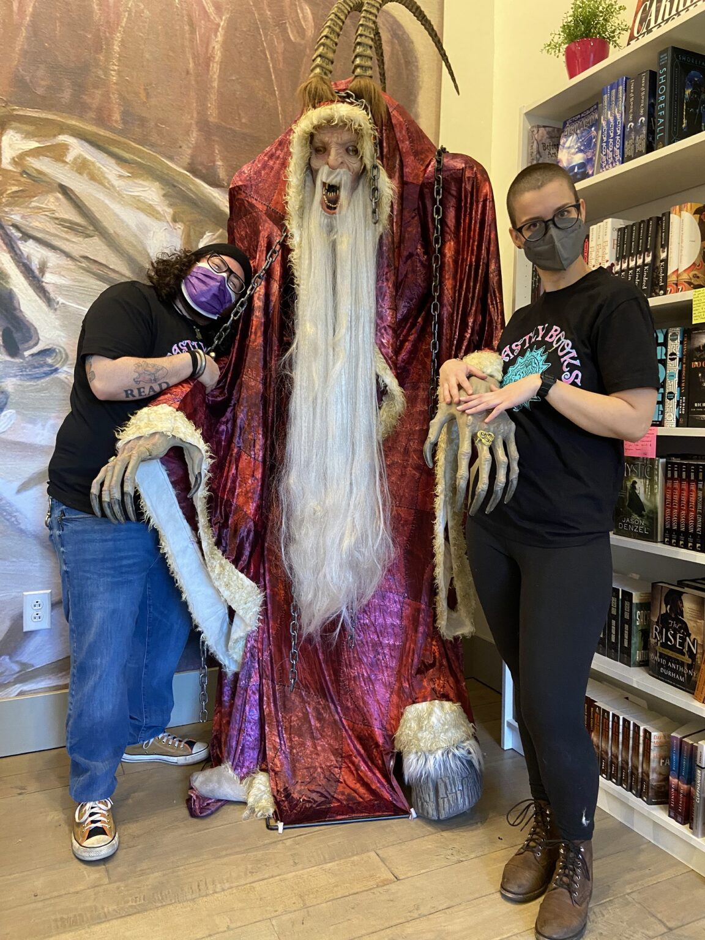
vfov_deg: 67.3
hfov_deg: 53.1
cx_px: 352
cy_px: 470
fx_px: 706
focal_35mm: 26
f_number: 1.8
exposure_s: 1/40
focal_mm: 4.25
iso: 400
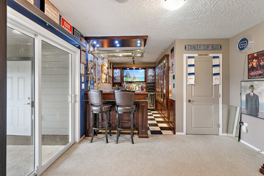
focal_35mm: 16
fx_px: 117
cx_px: 132
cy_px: 88
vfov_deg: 73.7
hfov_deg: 96.7
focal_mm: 16
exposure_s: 1/1.67
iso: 320
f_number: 7.1
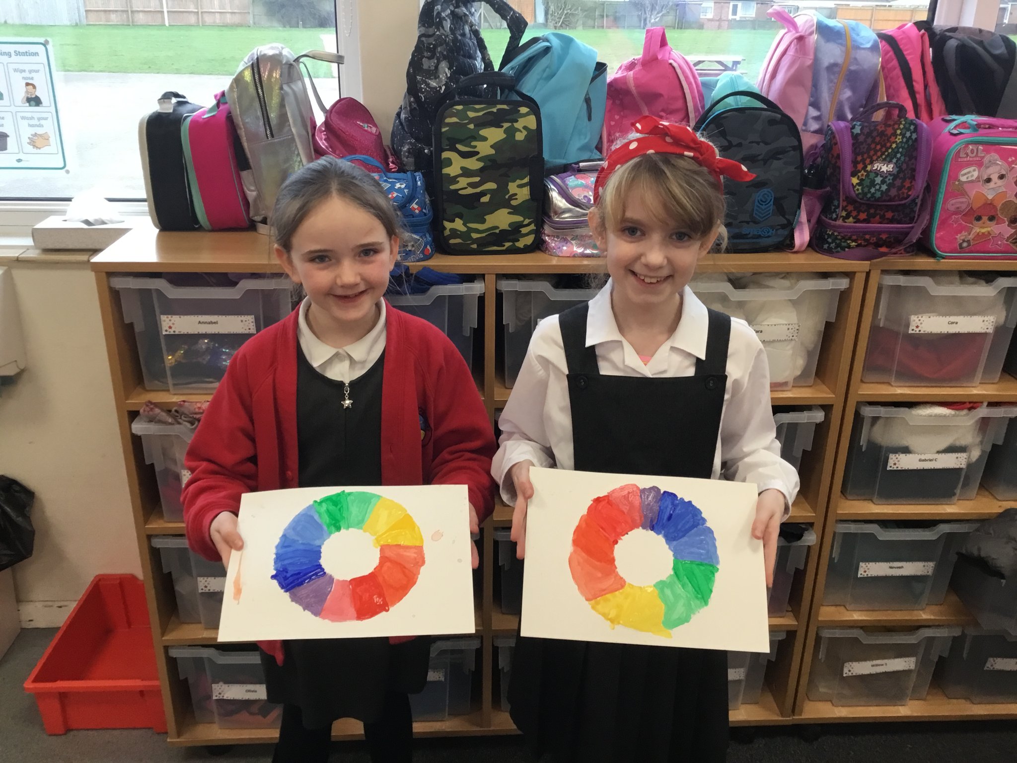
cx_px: 508
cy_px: 382
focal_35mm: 31
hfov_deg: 58.4
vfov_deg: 45.4
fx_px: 911
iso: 50
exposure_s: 1/33
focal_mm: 3.3
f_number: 2.4
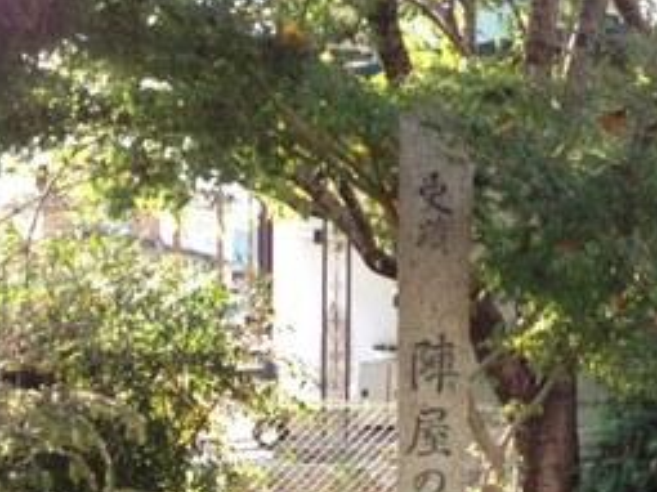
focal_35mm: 66
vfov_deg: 21.7
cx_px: 420
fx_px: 1252
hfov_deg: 29.3
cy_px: 456
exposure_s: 1/120
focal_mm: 4.28
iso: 64
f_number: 2.4
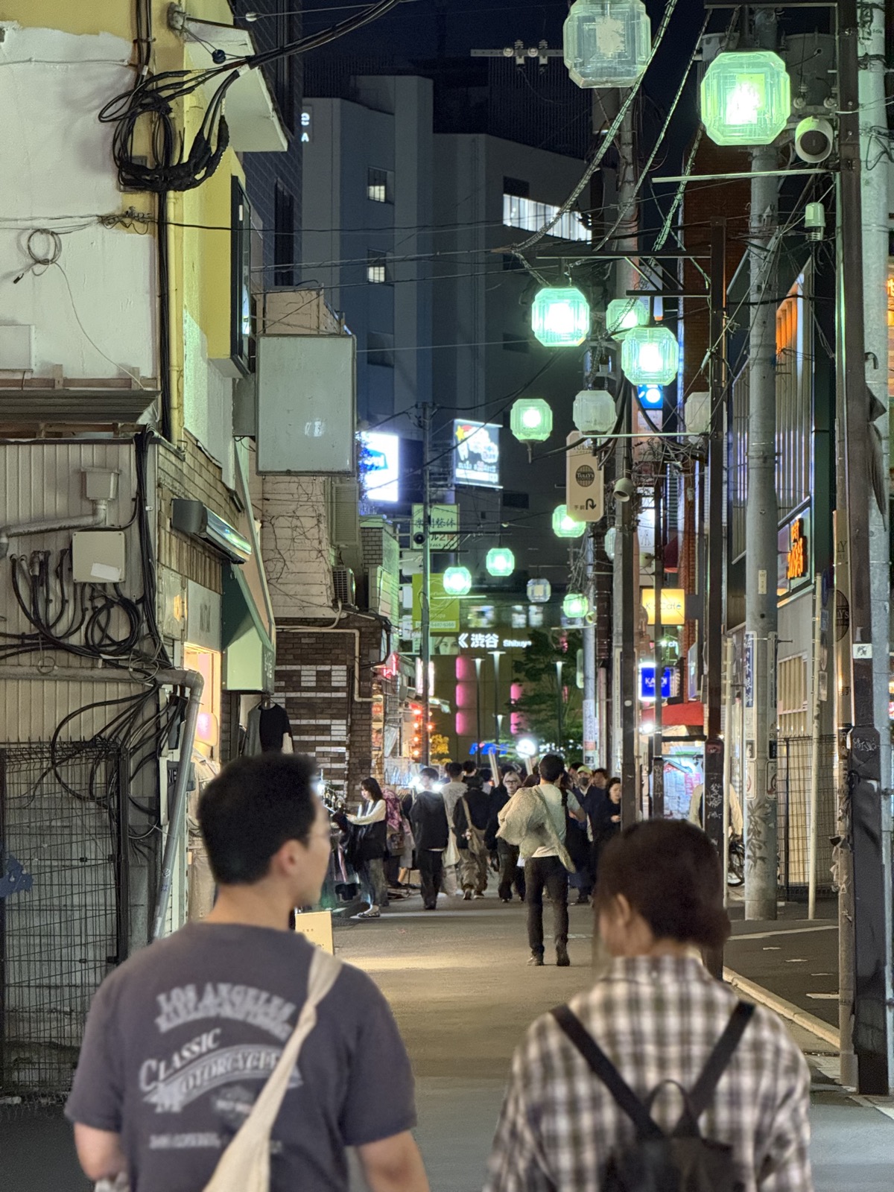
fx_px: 4132
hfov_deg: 12.3
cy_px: 596
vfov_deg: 16.4
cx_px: 447
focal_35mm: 120
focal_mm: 15.66
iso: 1250
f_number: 2.8
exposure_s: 1/33
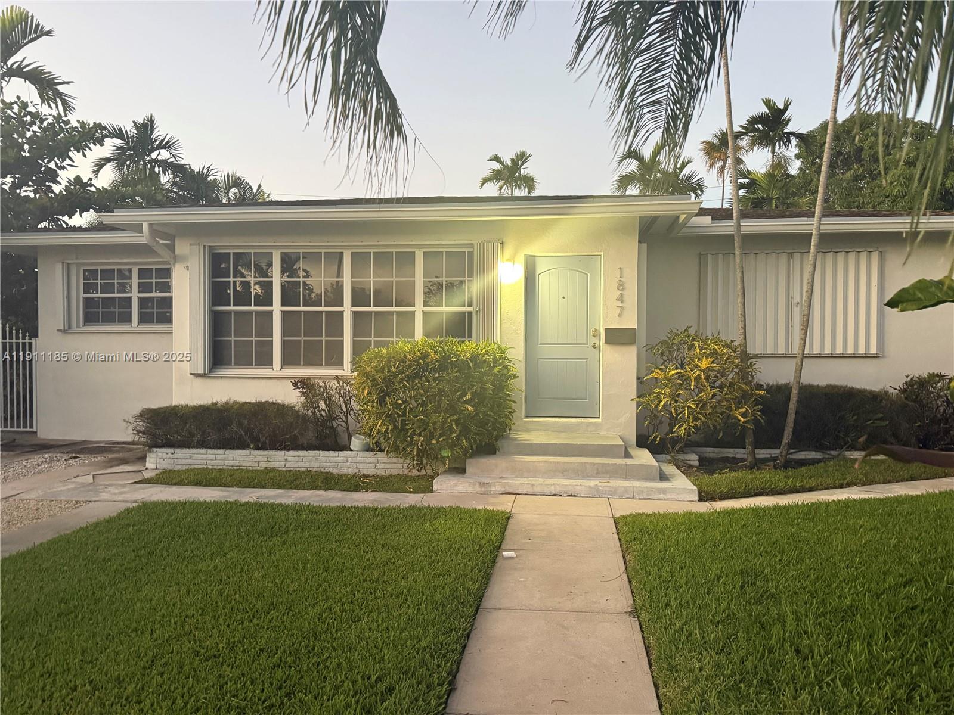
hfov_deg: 71.6
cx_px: 477
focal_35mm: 24
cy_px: 358
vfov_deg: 56.8
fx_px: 661
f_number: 1.78
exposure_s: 1/60
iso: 640
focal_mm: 6.76
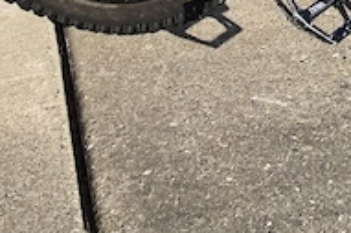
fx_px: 1188
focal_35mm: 122
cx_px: 579
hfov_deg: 15.1
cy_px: -235
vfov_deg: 10.3
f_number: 1.8
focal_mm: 4
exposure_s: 1/1517
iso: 20
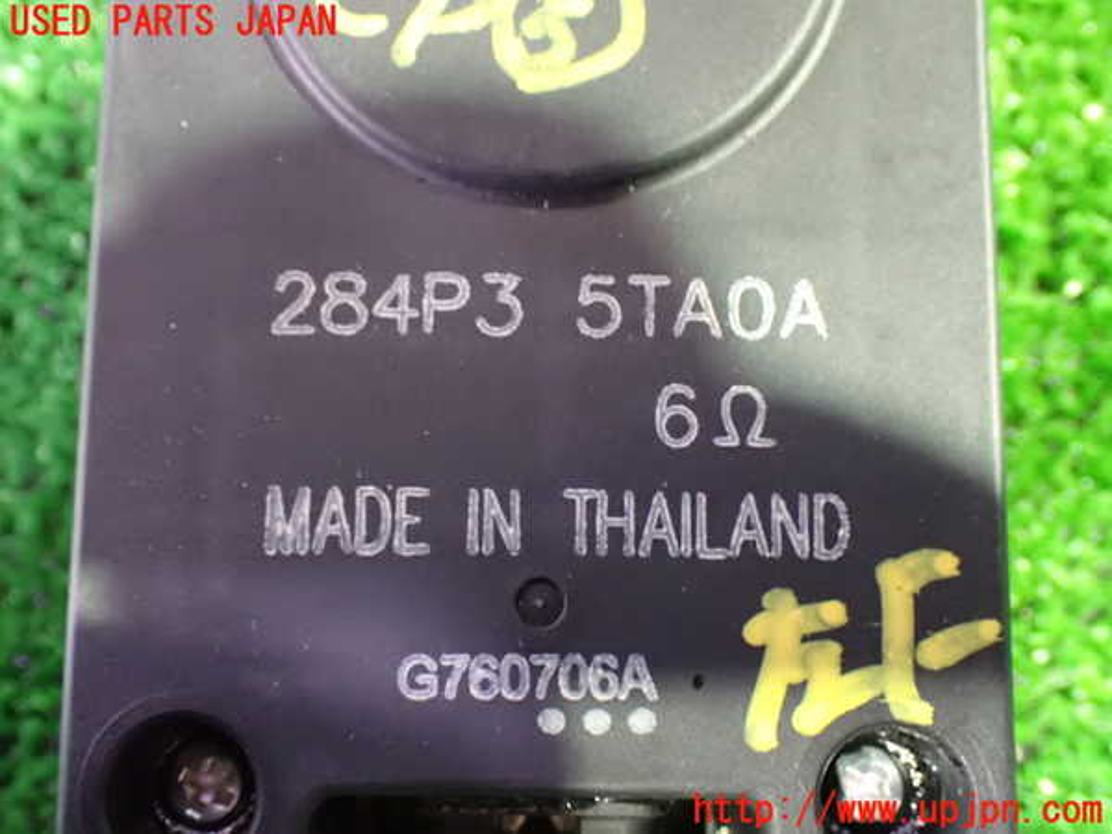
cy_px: 417
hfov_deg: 45.8
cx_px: 556
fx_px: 1317
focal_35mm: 41
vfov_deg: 35.1
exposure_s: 1/10
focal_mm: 7.31
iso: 1600
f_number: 2.8
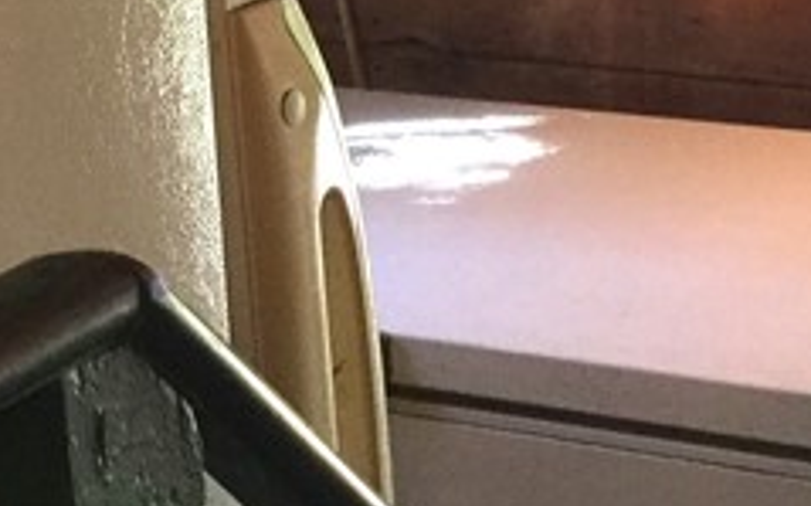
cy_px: -71
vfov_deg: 9.2
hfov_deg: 14.8
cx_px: 238
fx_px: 3114
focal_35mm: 141
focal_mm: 3.3
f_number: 2.4
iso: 100
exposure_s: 1/30
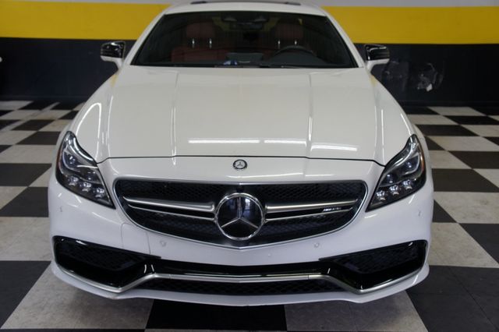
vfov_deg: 36.8
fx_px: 499
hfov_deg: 53.2
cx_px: 250
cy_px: 166
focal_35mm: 36
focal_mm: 24
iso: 200
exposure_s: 1/50
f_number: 4.5
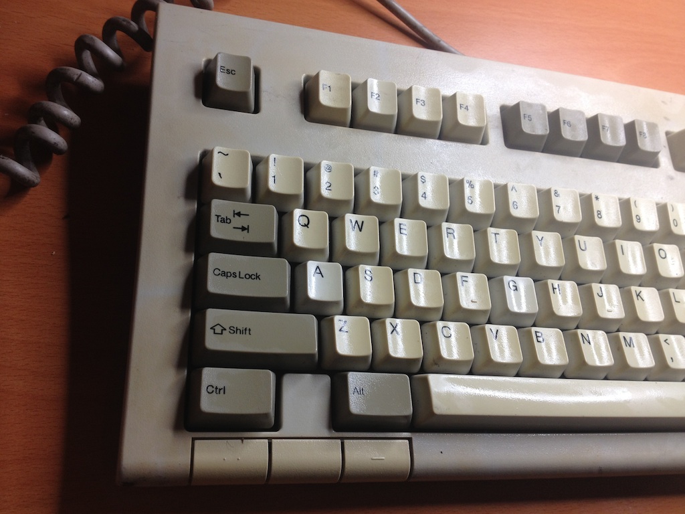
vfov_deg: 40.7
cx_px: 342
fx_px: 693
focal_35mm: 35
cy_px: 257
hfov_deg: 52.6
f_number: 2.4
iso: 64
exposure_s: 1/60
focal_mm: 4.28
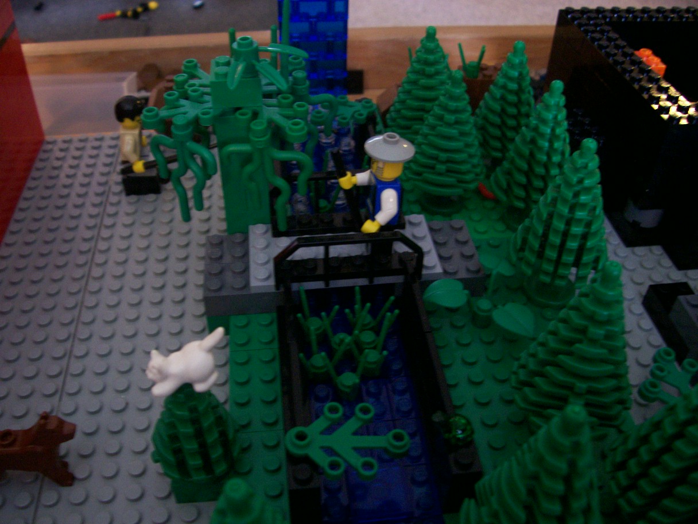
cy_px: 262
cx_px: 349
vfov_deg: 41.8
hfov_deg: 54.0
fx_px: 686
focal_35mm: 34
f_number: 2.7
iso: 160
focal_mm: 5.6
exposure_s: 1/11.3
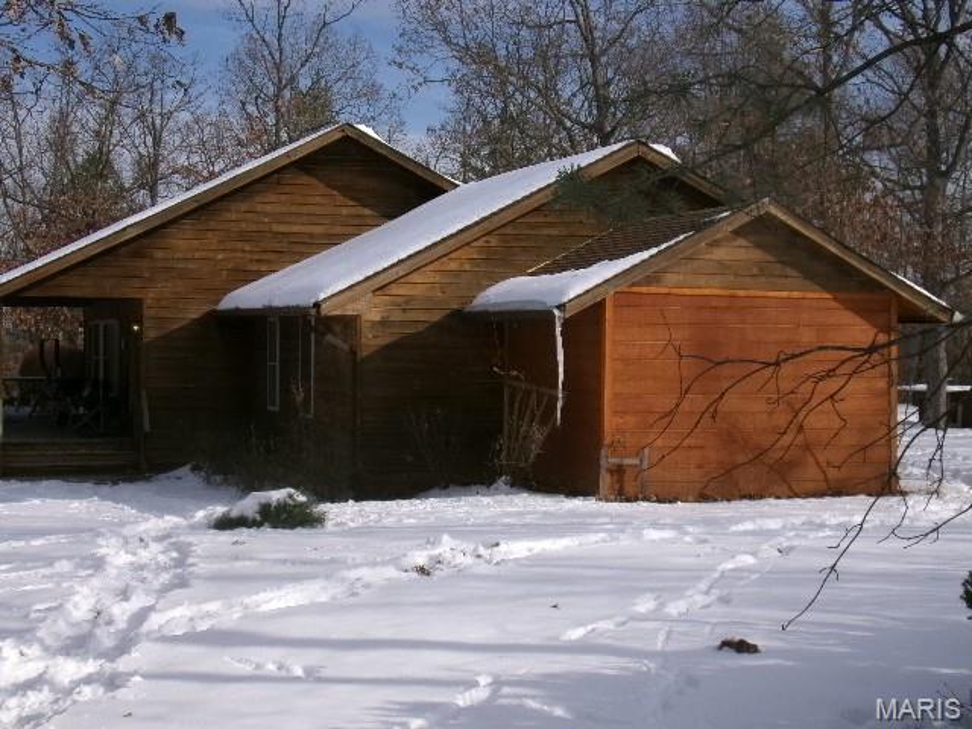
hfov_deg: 33.2
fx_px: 1629
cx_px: 486
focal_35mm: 58
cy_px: 364
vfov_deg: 25.2
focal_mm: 10.3
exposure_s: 1/800
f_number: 4.4
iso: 100
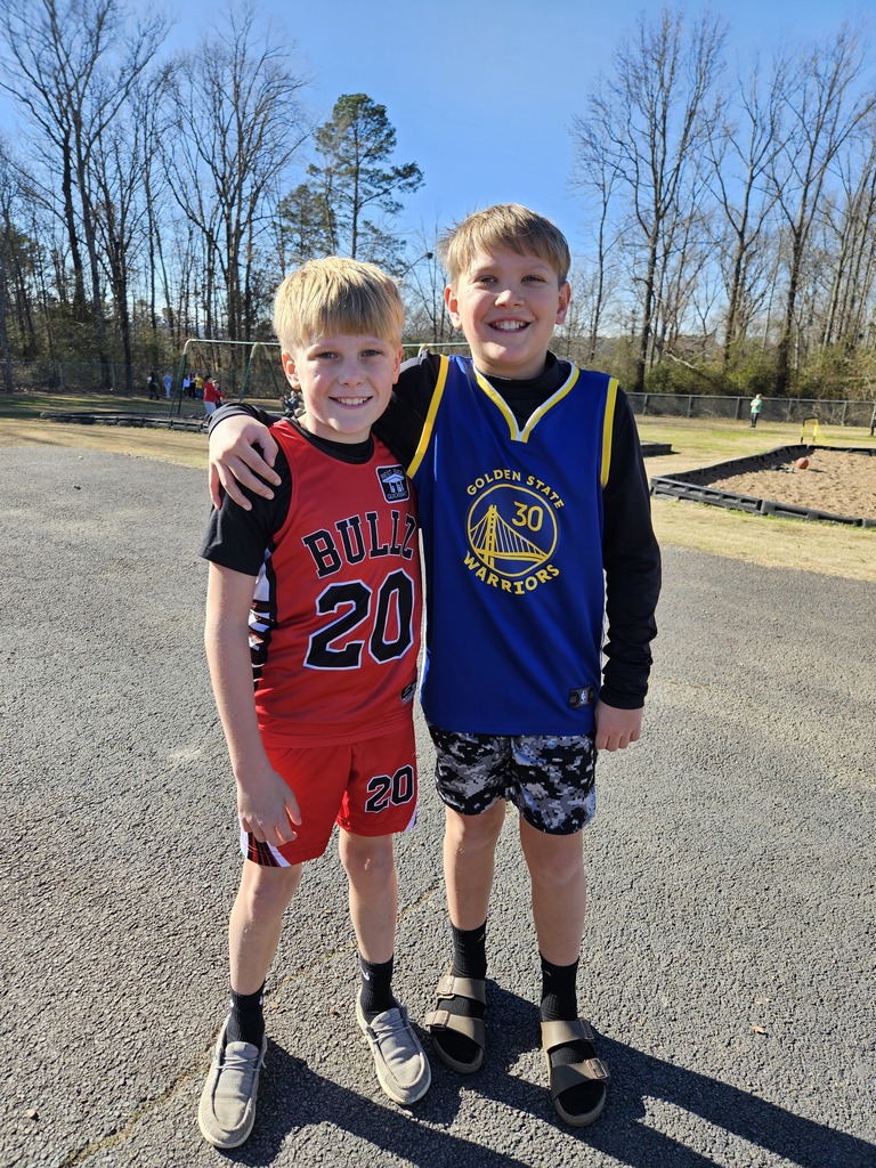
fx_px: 776
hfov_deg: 58.9
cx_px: 438
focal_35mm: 23
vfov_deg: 73.9
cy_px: 584
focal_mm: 5.4
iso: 25
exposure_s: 1/579
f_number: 1.8
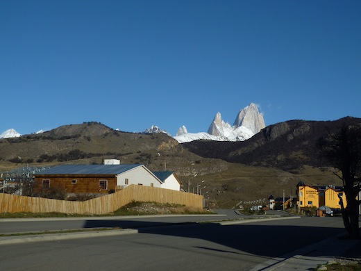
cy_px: 136
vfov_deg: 30.9
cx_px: 180
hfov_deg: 40.4
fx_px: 490
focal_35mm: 47
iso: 80
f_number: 5
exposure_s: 1/800
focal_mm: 8.3
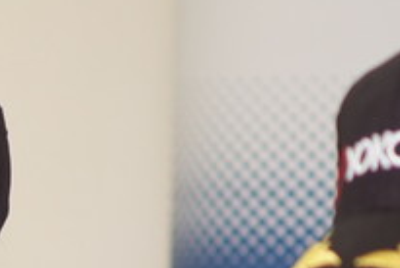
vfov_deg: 2.5
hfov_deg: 3.7
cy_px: 319
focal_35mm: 554
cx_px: -267
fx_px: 6160
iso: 400
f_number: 2.5
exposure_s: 1/125
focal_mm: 105
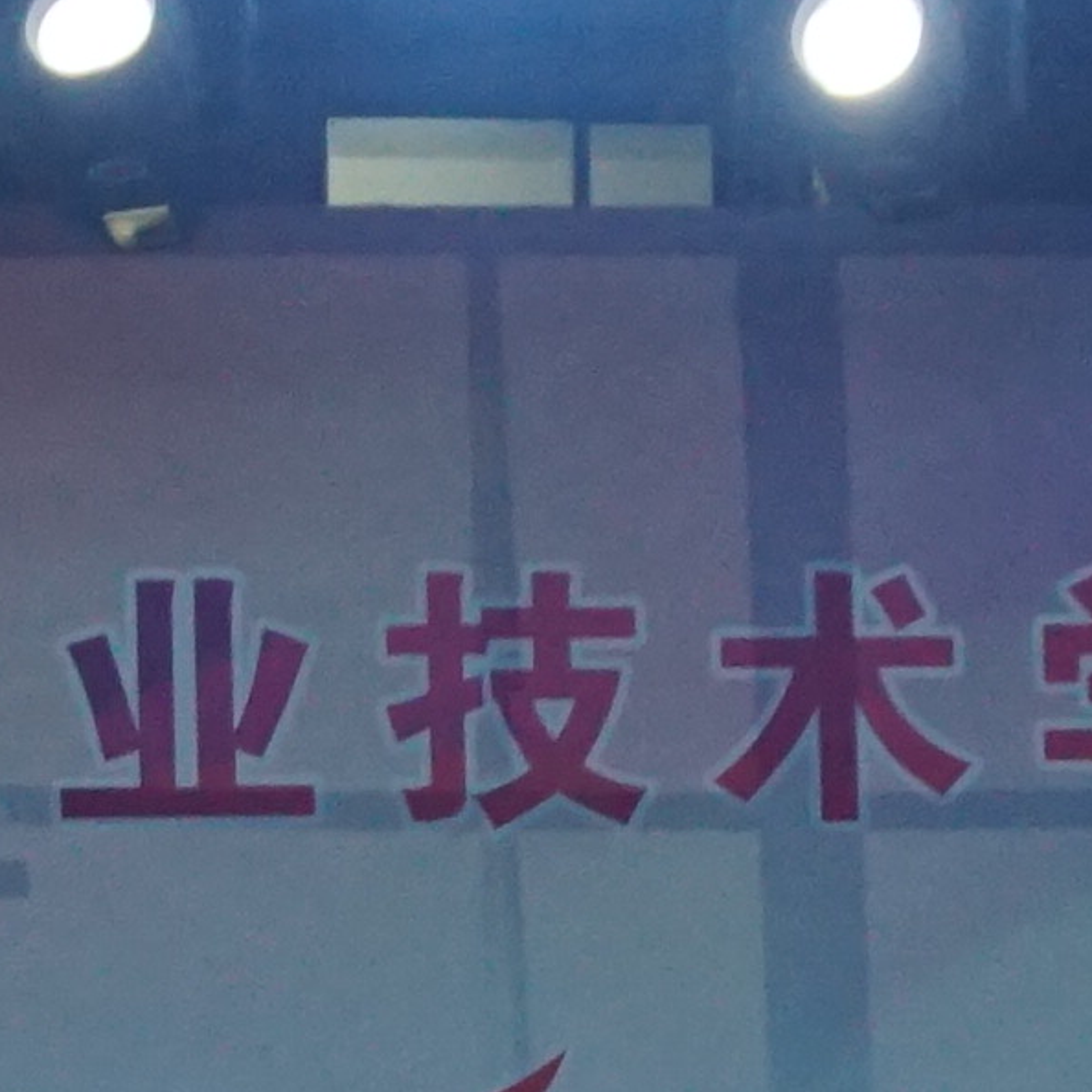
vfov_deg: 6.2
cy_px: 2480
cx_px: -798
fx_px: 9647
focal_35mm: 270
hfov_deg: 6.4
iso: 1000
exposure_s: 1/160
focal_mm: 21
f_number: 4
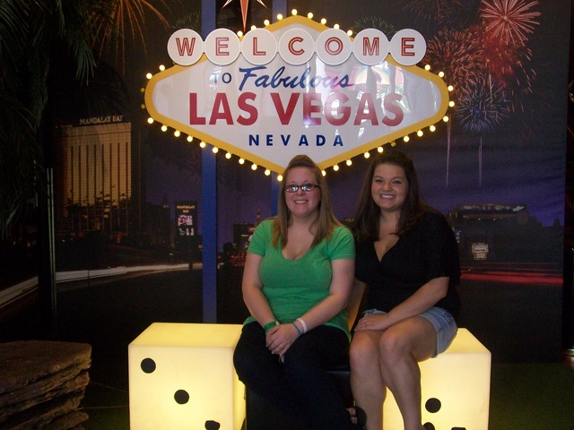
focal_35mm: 45
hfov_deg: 42.1
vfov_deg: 32.2
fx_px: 746
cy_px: 215
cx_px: 287
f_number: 3
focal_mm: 7.6
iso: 160
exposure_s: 1/80
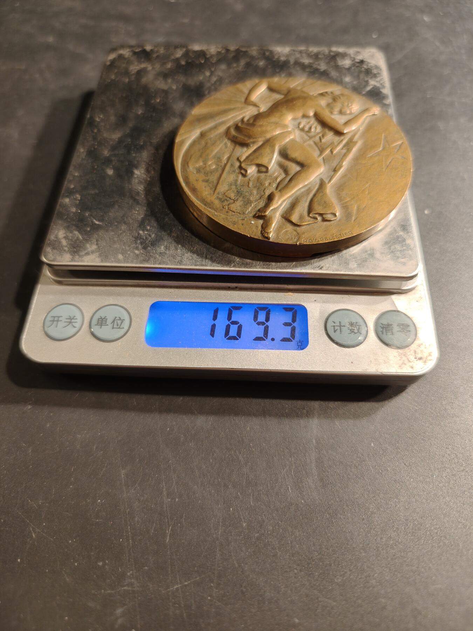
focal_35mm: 23
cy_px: 316
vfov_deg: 73.9
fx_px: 419
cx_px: 236
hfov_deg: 58.9
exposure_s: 1/172
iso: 250
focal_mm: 6.06
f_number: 1.6
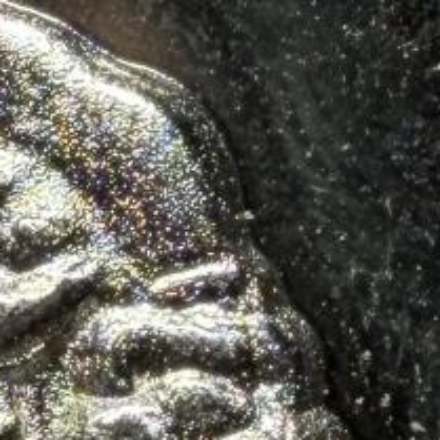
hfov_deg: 8.7
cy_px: 261
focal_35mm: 198
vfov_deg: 8.8
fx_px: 2847
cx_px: -185
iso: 80
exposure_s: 1/121
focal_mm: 2.22
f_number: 2.2
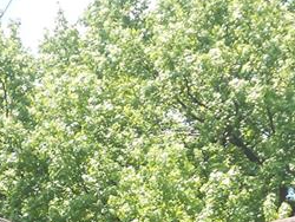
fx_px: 1186
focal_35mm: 139
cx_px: 50
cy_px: 426
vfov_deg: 10.0
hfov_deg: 14.1
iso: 80
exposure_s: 1/160
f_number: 3.9
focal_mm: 6
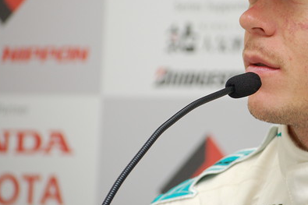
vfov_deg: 4.8
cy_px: 53
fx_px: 2462
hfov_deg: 7.1
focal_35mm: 288
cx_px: 270
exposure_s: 1/60
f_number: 5.6
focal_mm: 105
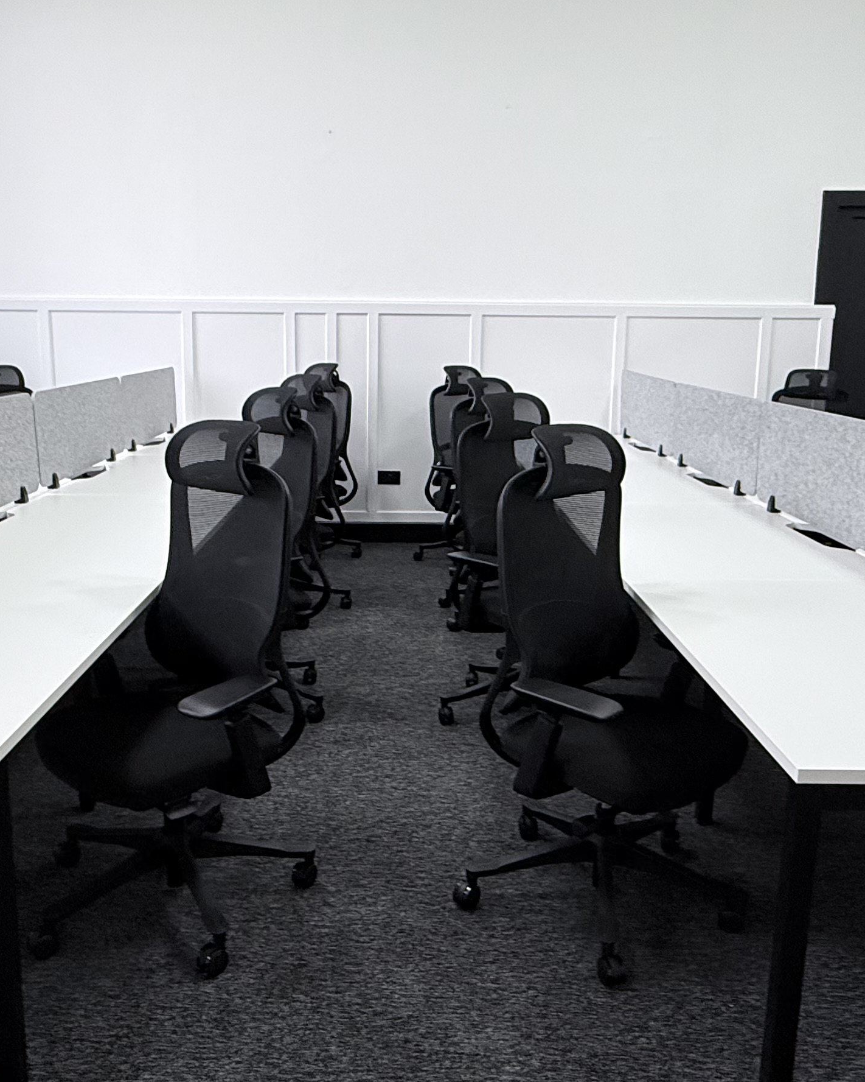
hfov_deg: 47.1
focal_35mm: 31
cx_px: 402
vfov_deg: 57.2
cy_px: 523
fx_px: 992
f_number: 2.2
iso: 250
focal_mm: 2.22
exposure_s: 1/100
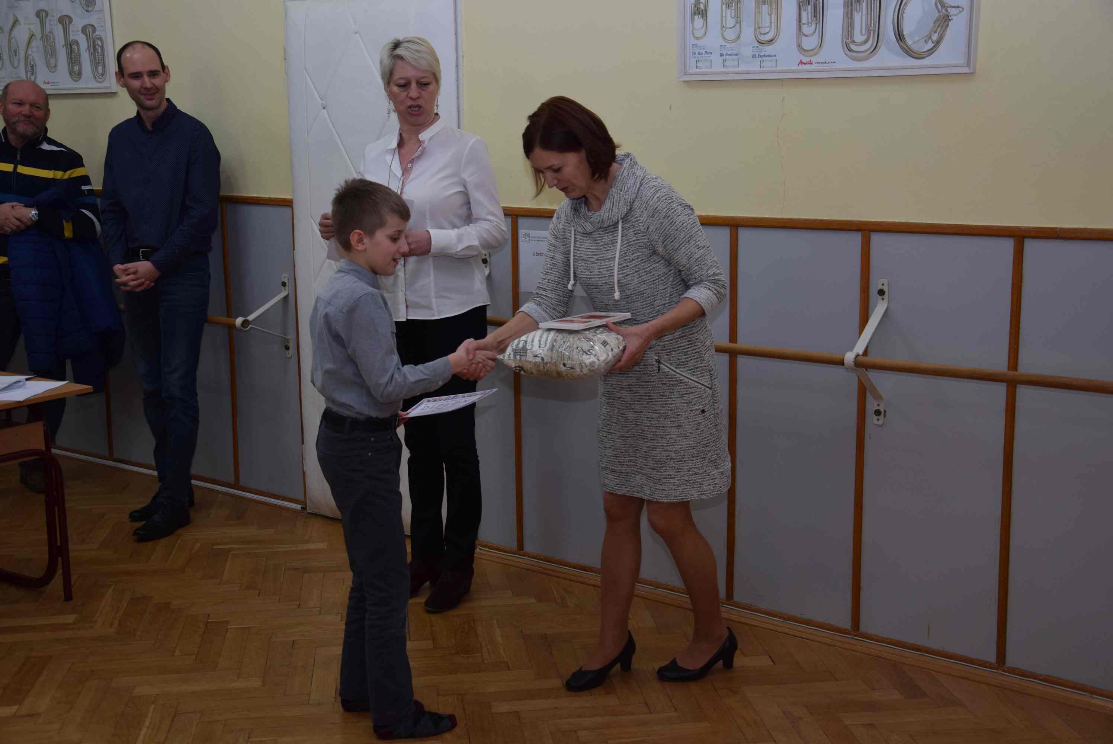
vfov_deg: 29.9
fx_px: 1392
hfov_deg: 43.6
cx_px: 556
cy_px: 372
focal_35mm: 45
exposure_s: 1/100
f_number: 4.2
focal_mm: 30
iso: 400
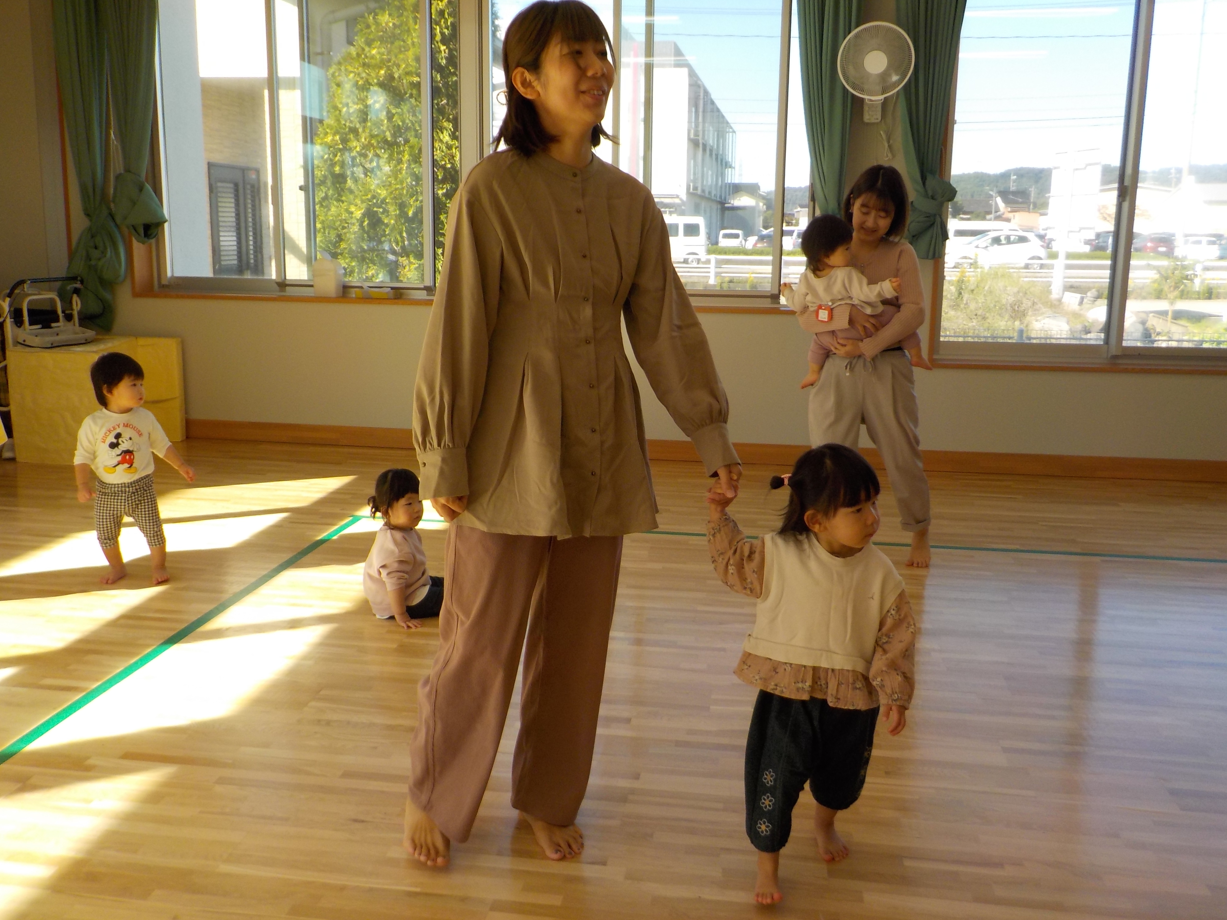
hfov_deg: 60.0
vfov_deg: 46.8
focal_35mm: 30
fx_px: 1063
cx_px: 614
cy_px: 460
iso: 125
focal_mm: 4.1
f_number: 3.3
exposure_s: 1/250
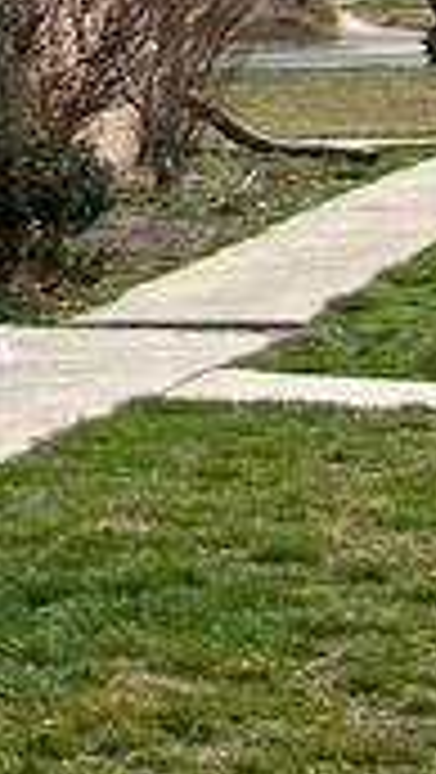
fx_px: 3467
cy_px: 171
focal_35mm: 169
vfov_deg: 12.7
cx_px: -1380
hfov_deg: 5.9
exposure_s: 1/3257
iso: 50
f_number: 1.5
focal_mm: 5.7
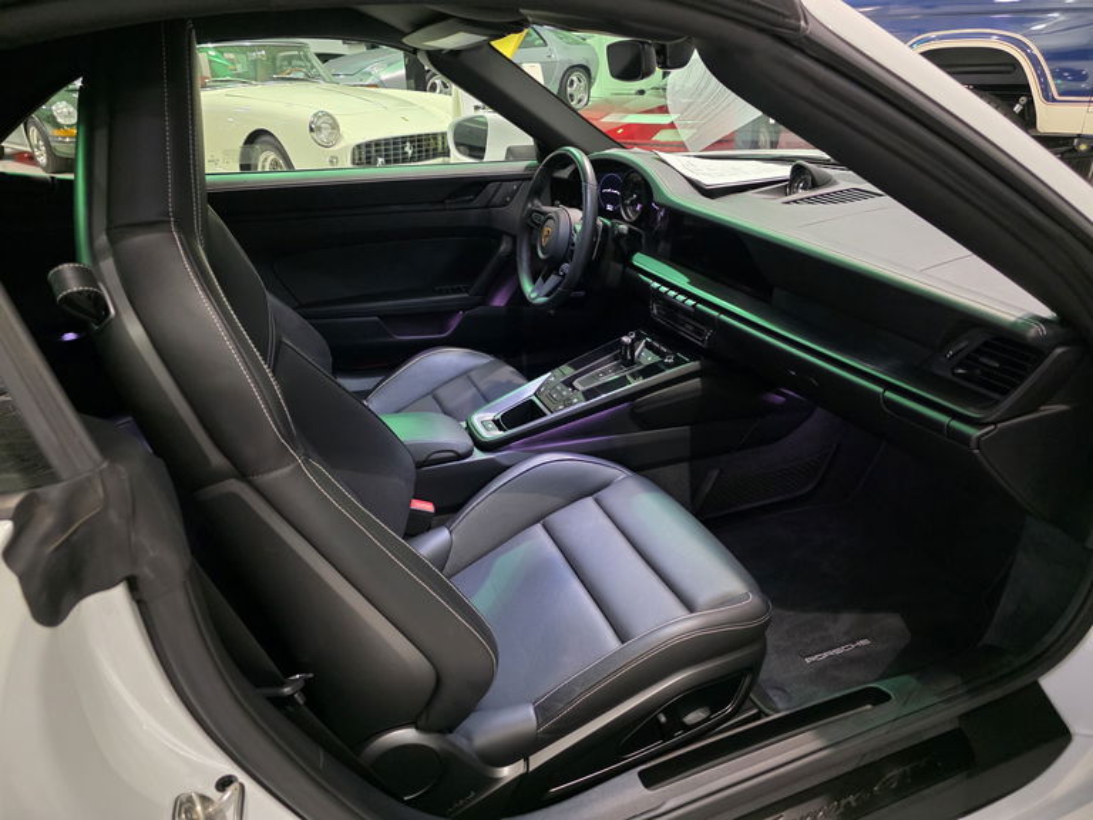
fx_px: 726
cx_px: 546
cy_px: 410
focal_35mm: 23
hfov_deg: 73.9
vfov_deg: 58.9
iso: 1250
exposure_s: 1/40
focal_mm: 6.3
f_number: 1.7
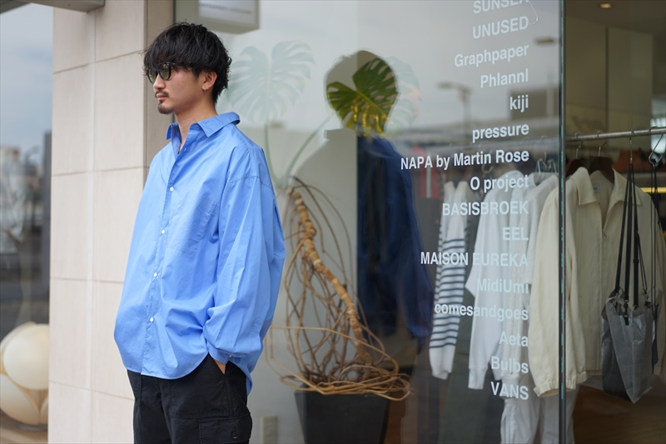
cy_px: 222
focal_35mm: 55
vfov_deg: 24.6
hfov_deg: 36.3
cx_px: 333
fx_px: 1017
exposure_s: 1/400
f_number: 1.8
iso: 100
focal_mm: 55
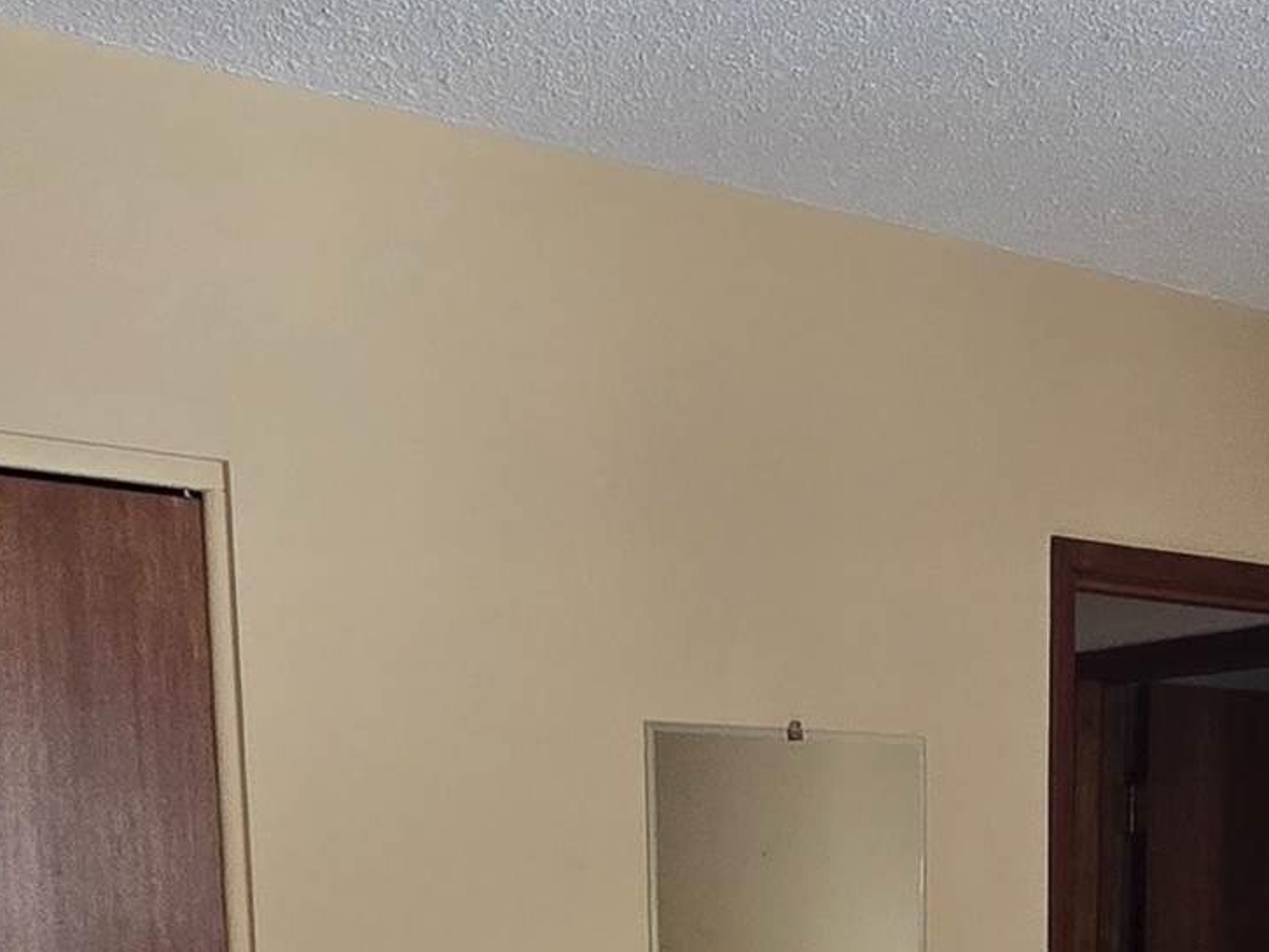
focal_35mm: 55
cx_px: 984
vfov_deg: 22.8
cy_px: 1331
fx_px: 2017
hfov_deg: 34.0
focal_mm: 2.2
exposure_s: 1/60
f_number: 2.2
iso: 100
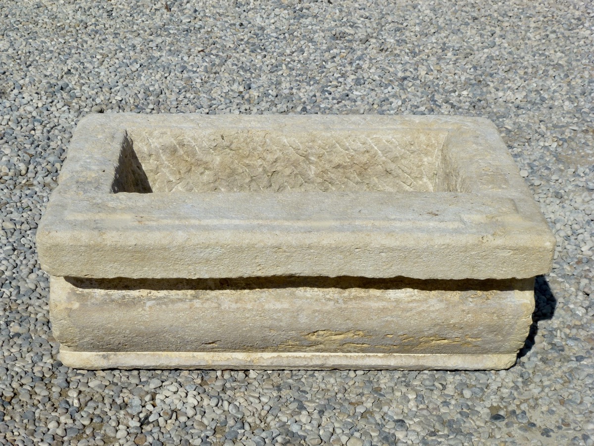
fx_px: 1304
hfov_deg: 25.7
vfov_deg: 19.4
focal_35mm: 76
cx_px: 297
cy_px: 223
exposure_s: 1/2000
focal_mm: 13.6
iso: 100
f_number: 4.7
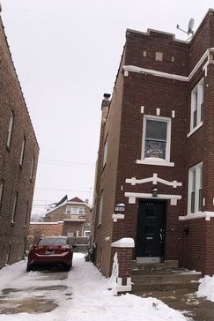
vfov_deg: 48.4
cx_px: 218
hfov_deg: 30.8
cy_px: 161
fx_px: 356
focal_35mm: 40
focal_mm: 4
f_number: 1.8
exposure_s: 1/1279
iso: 20
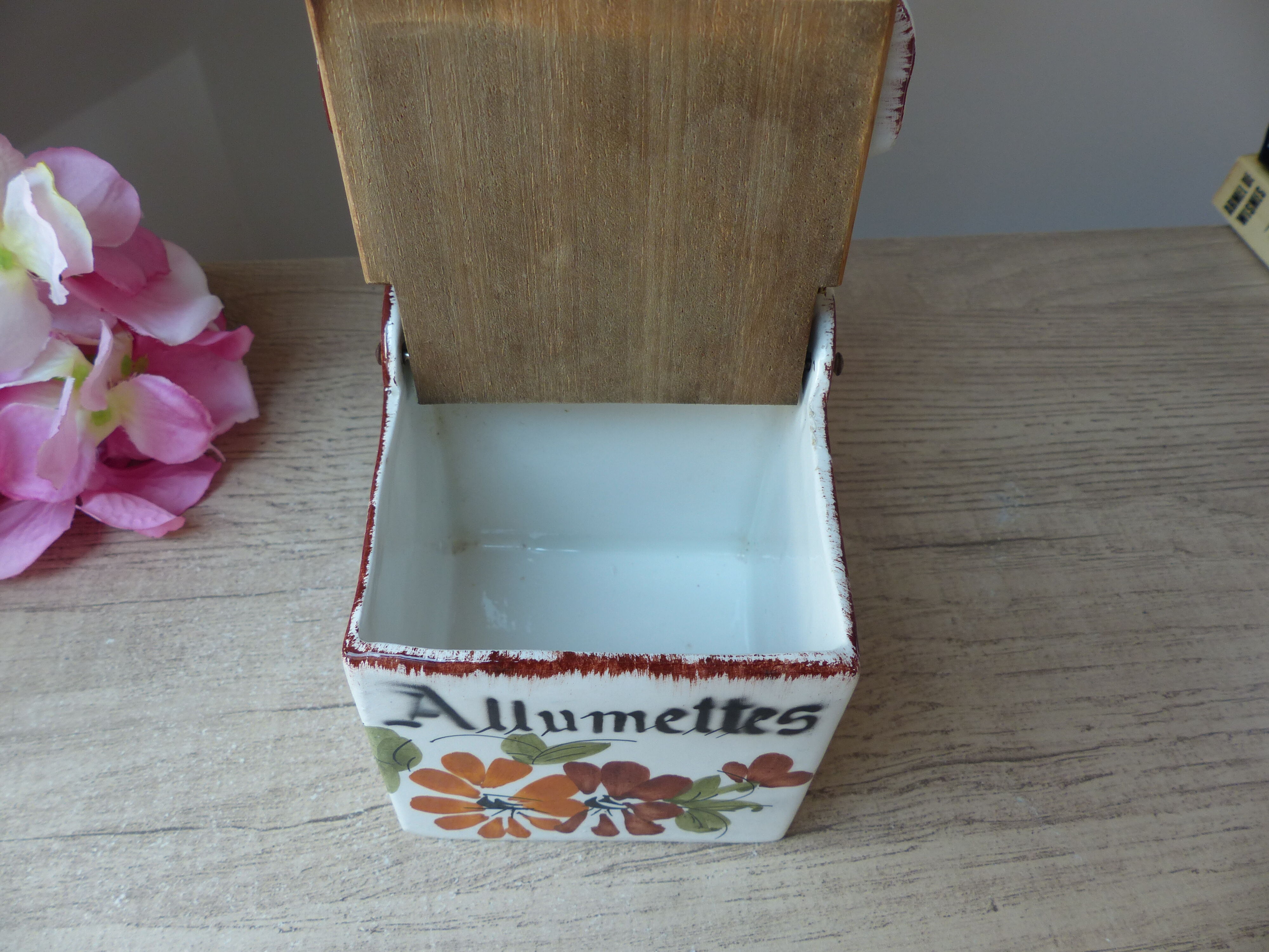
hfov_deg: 69.4
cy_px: 476
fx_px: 916
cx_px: 634
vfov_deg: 54.9
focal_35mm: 25
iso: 100
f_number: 2.8
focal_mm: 4.5
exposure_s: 1/60
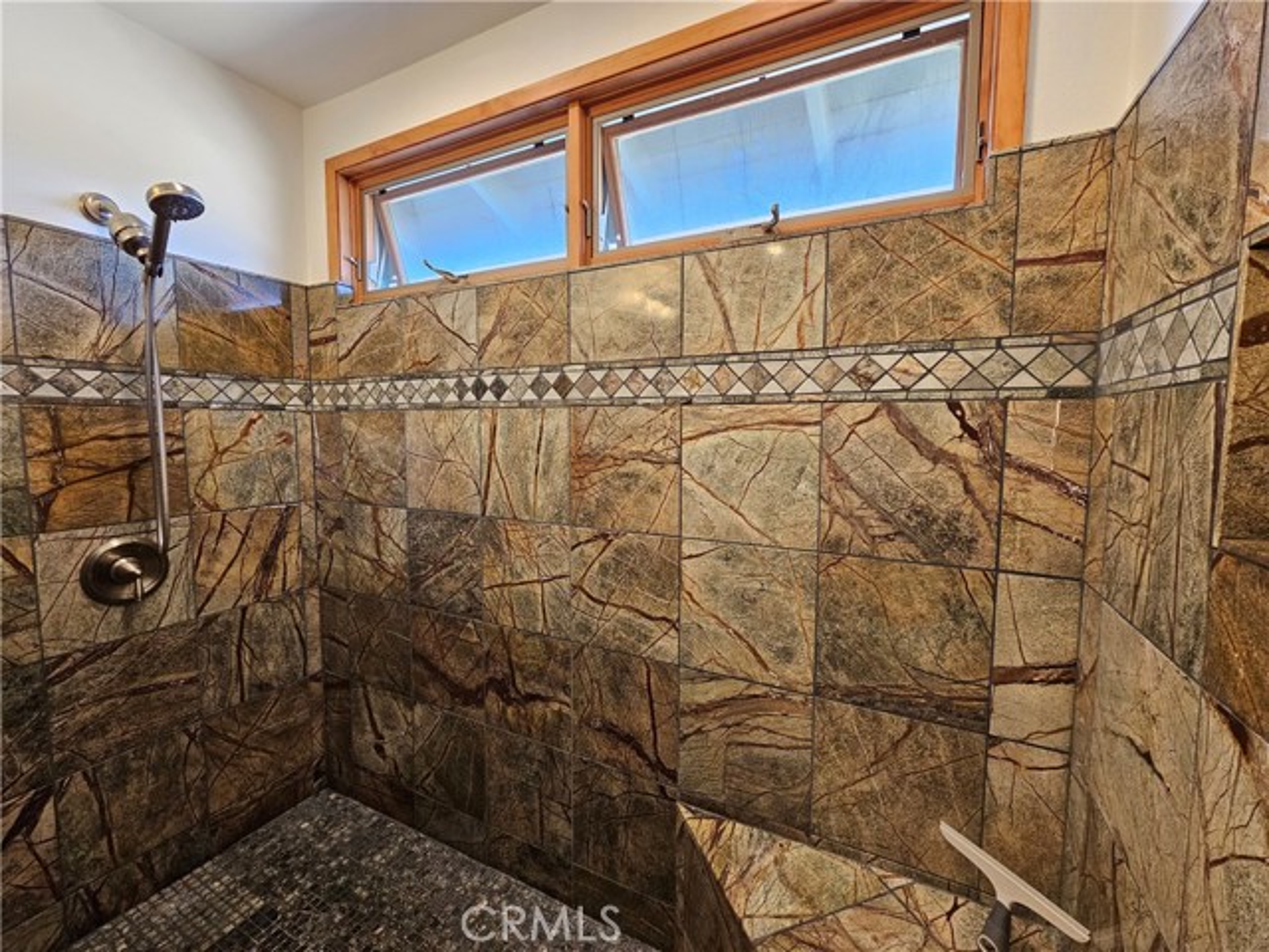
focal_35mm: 13
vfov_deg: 89.9
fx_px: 477
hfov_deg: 106.2
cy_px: 476
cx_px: 634
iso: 250
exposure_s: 1/60
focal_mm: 2.2
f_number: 2.2
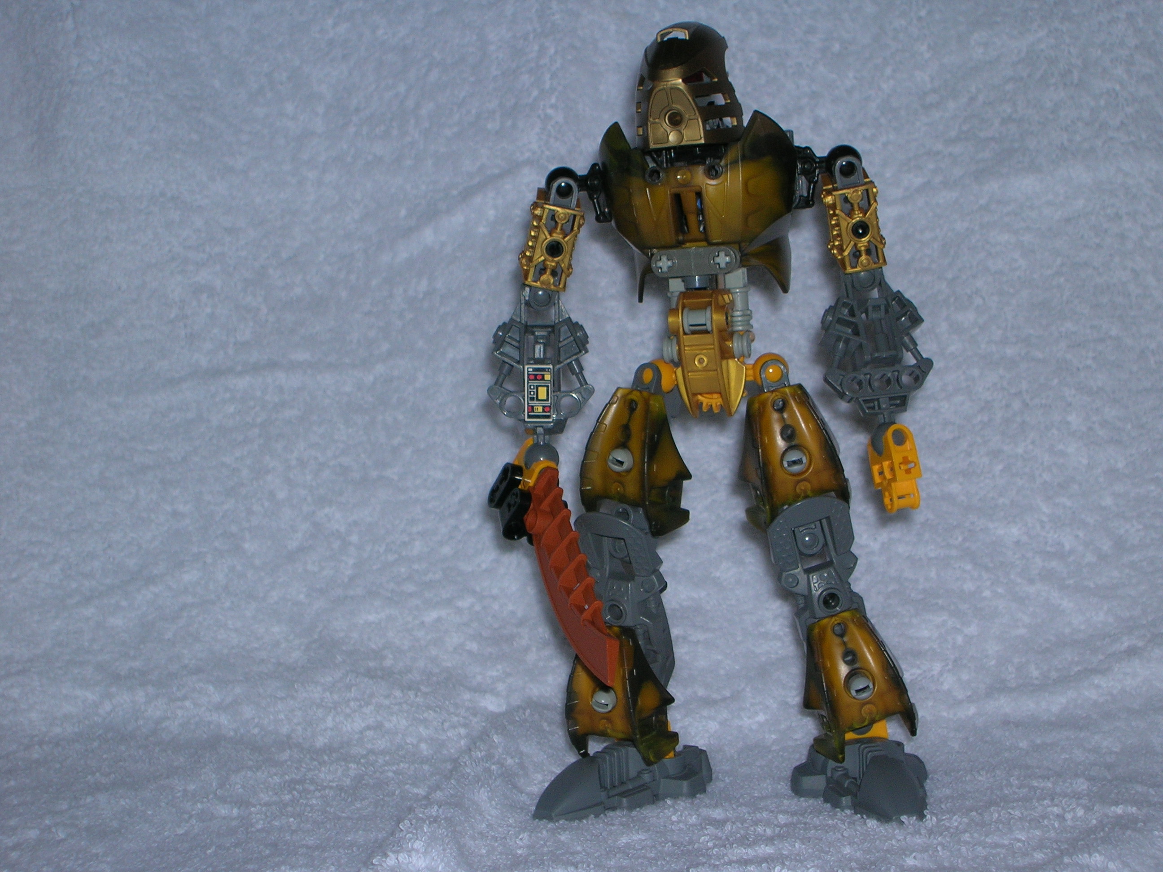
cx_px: 582
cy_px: 436
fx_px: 2352
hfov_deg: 27.8
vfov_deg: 21.0
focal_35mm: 70
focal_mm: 11.7
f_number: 3.9
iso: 50
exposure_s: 1/60.1
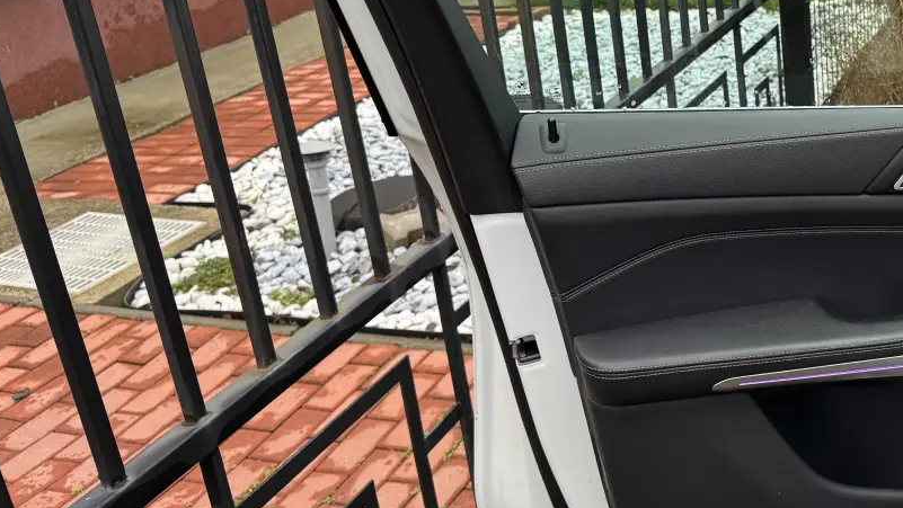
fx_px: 1126
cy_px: 145
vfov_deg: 25.2
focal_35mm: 47
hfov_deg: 40.7
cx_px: 795
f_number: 1.78
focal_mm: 6.76
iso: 250
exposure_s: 1/49
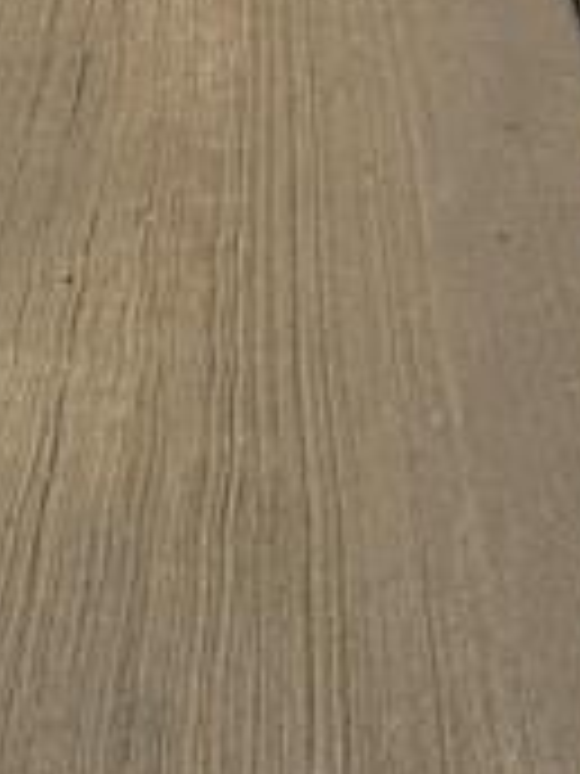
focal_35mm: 107
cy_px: -680
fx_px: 2390
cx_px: 360
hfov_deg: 13.8
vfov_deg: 15.4
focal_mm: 6.76
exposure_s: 1/7937
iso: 80
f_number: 1.78
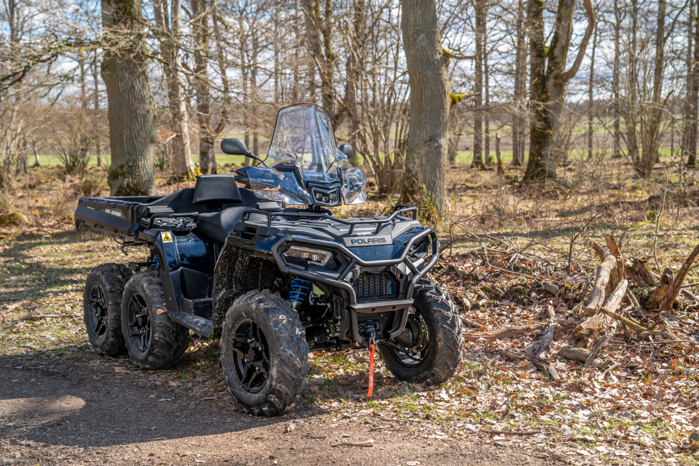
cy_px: 233
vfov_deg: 26.5
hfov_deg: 38.9
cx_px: 350
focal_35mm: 51
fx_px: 990
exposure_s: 1/160
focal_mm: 51
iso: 100
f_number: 4.5
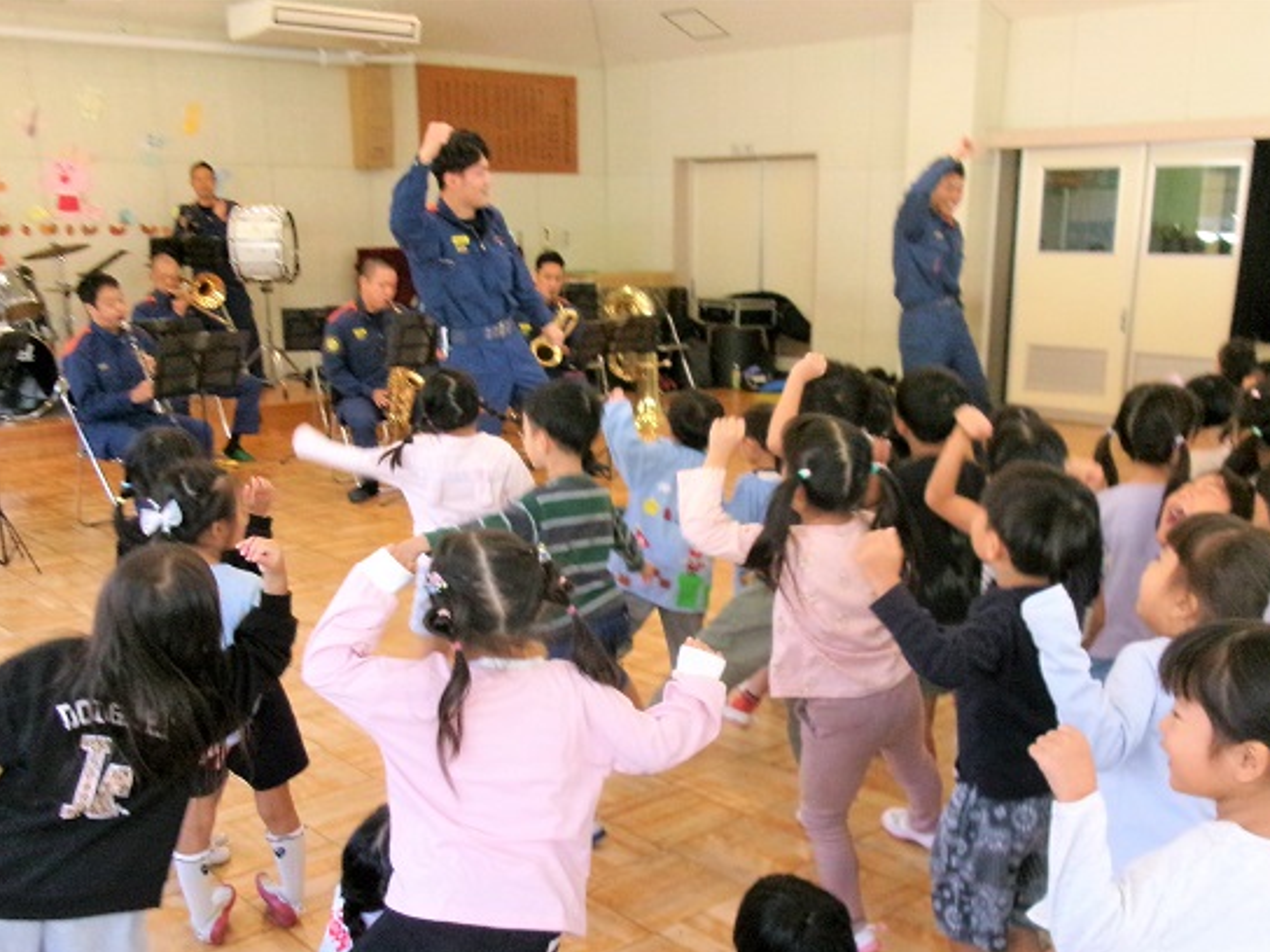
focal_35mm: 36
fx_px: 1321
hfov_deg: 51.3
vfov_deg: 39.3
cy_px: 610
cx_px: 703
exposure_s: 1/125
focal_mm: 5.1
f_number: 3.9
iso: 787
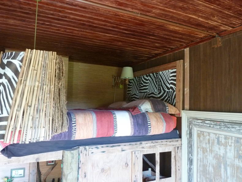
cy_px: 91
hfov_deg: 61.7
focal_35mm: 29
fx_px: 203
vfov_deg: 48.2
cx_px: 121
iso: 400
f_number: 3.4
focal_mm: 4.7
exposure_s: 1/13
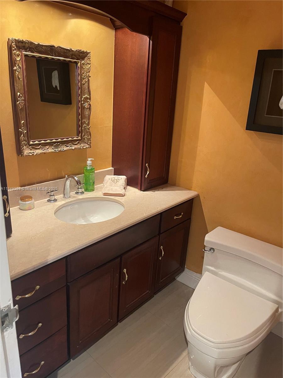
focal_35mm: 25
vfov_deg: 69.4
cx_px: 142
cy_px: 189
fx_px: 273
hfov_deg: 54.9
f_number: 1.6
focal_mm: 5.1
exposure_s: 1/60
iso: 400
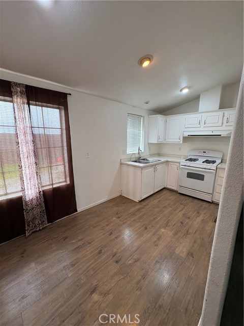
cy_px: 163
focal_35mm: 14
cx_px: 122
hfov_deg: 85.7
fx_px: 132
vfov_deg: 102.1
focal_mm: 2.22
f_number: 2.2
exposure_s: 1/60
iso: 160
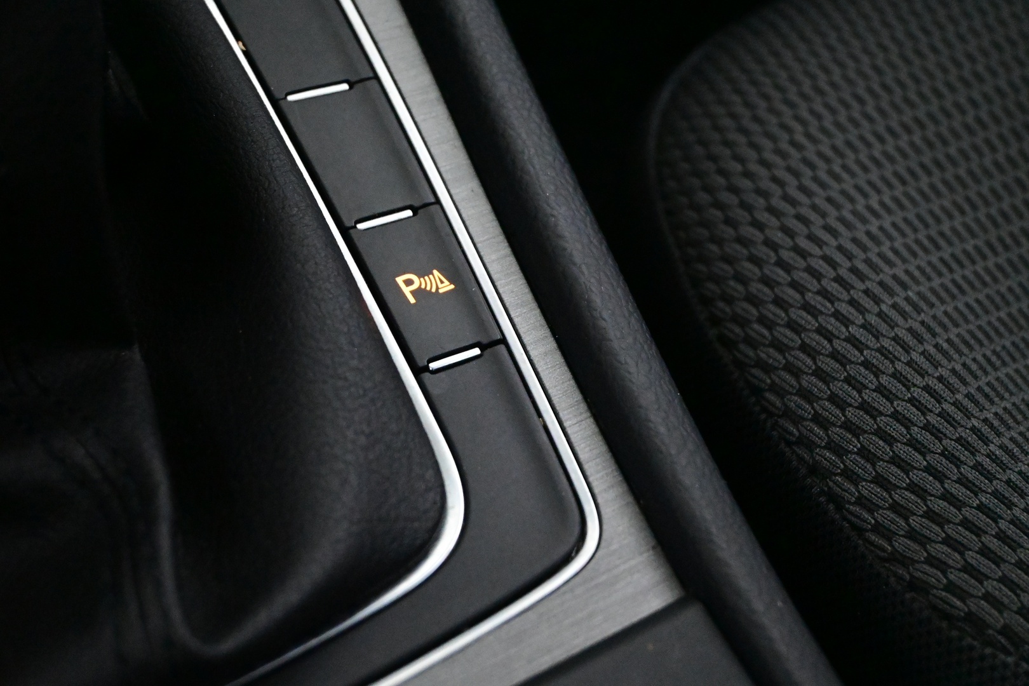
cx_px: 514
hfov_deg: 37.9
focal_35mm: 52
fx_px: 1501
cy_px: 343
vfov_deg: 25.8
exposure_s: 1/60
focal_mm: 35
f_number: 5.3
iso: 11400
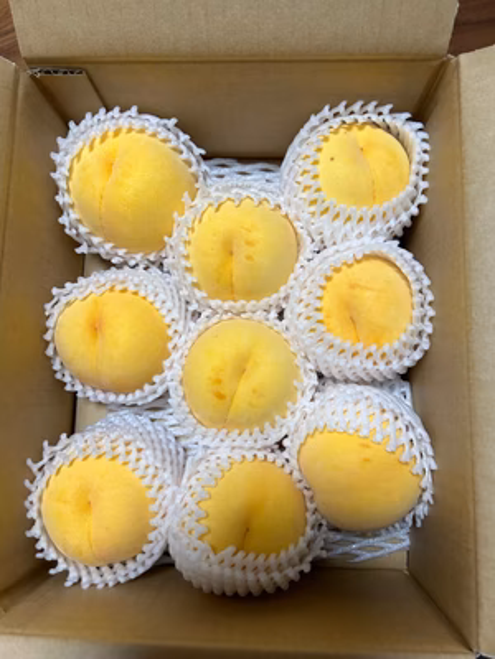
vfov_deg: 67.3
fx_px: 496
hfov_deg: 53.1
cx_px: 248
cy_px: 330
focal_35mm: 26
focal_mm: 5.7
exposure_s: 1/74
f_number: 1.5
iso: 125
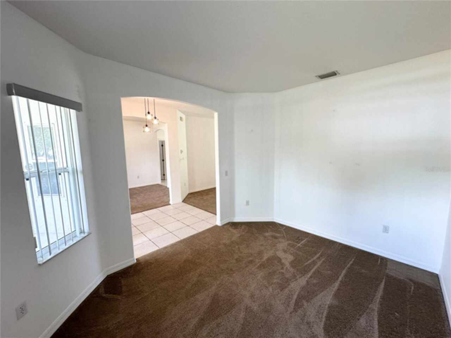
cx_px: 226
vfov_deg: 85.7
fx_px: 182
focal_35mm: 14
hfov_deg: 102.1
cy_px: 169
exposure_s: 1/120
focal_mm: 2.22
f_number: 2.2
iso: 160
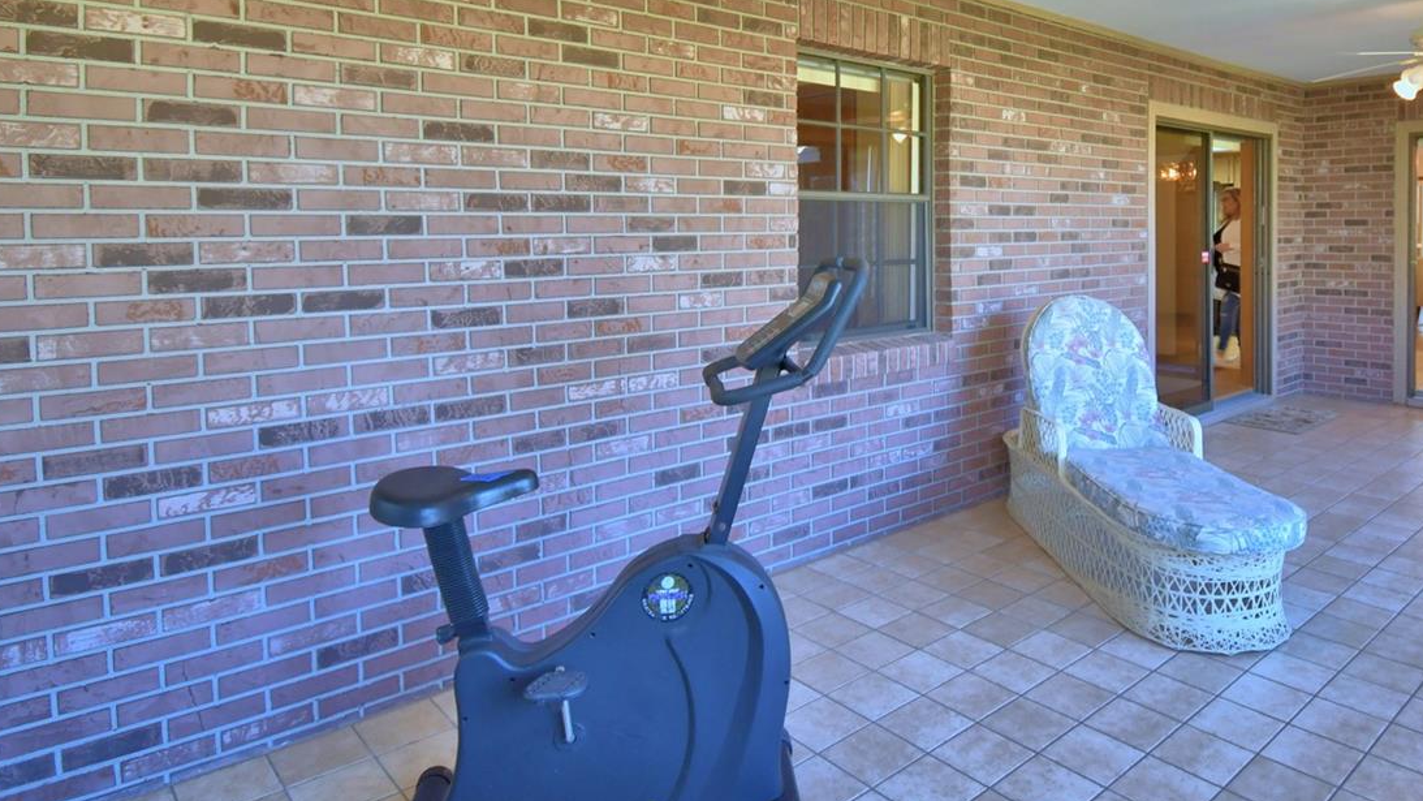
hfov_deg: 77.1
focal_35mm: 23
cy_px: 250
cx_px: 898
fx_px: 868
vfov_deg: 48.5
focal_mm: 10
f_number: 4.5
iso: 400
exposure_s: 1/40
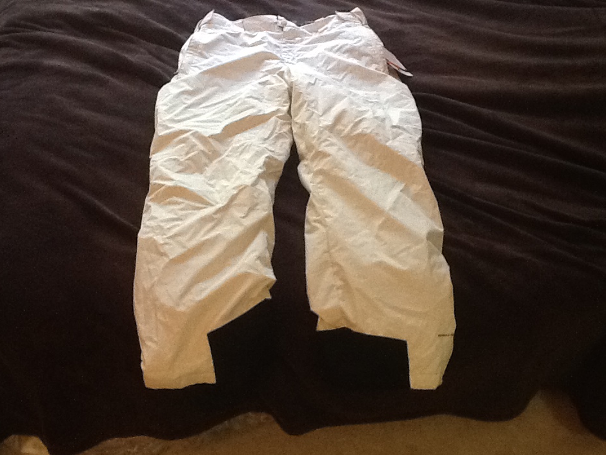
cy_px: 232
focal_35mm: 45
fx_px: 788
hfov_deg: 42.1
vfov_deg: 32.2
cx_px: 303
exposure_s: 1/30
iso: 250
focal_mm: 2.03
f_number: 2.4
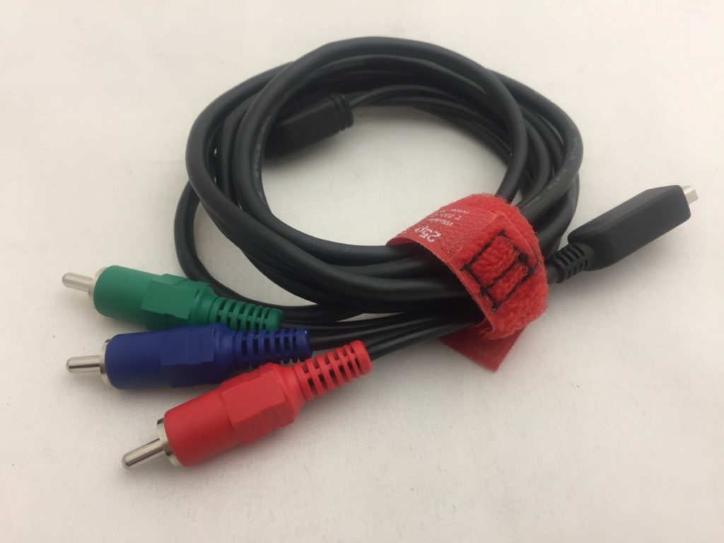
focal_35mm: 29
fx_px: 607
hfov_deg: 61.7
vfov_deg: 48.2
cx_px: 362
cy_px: 272
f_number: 2.2
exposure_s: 1/33
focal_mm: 4.15
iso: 80
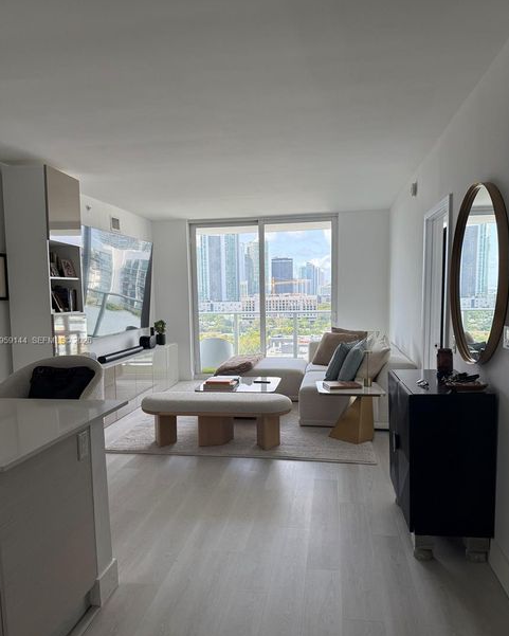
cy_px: 341
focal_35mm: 26
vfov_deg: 65.9
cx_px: 248
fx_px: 489
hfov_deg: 54.9
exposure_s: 1/243
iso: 125
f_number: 1.78
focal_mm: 6.76
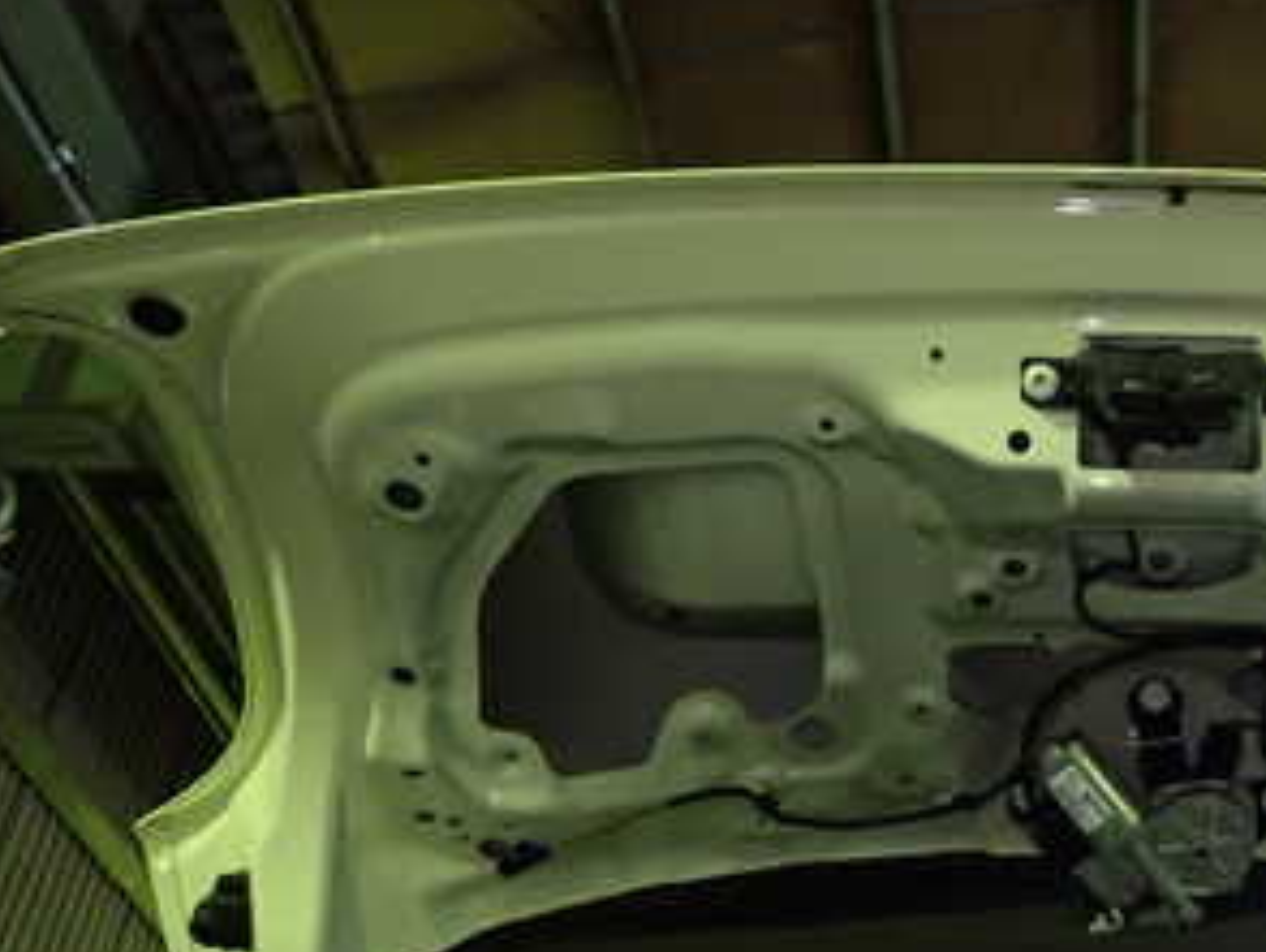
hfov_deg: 35.0
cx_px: 1176
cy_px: 741
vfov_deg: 28.1
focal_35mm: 51
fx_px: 1867
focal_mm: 4.5
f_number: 2
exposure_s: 1/30
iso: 500
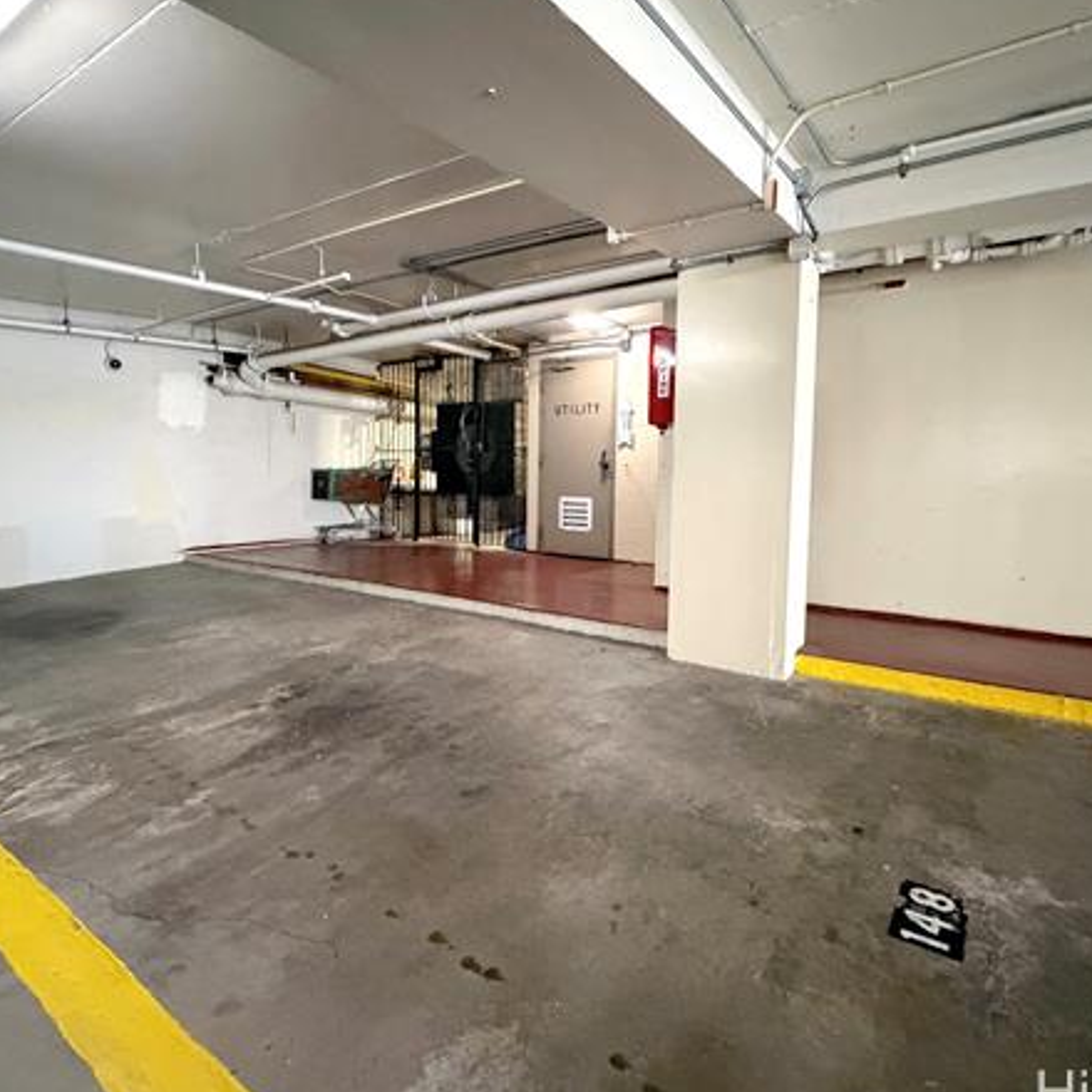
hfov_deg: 80.4
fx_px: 642
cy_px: 521
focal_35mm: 18
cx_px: 608
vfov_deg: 80.7
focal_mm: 2.22
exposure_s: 1/60
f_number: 2.2
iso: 1250
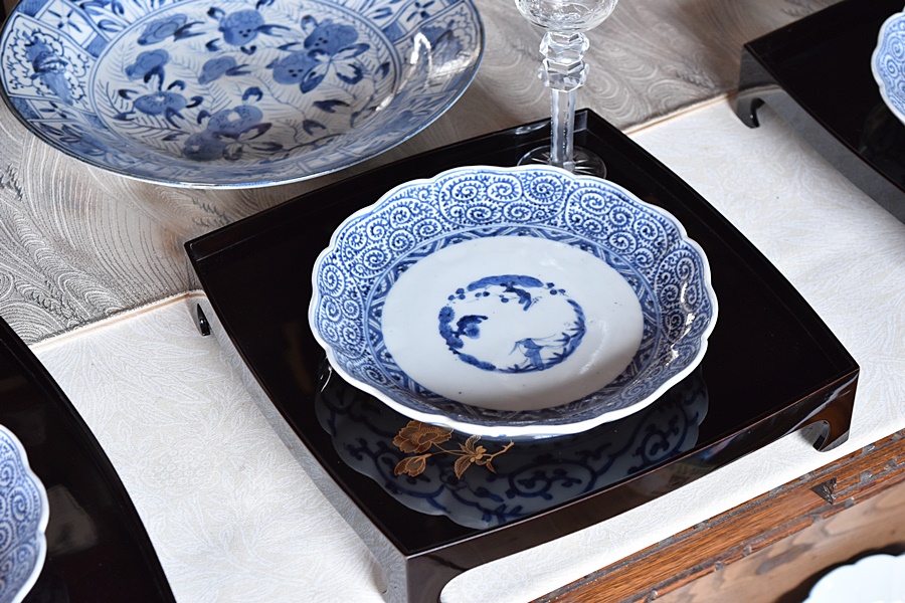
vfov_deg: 17.5
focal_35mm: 78
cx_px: 452
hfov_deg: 26.0
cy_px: 302
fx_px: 1961
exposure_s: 1/5
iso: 800
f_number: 5.6
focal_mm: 52
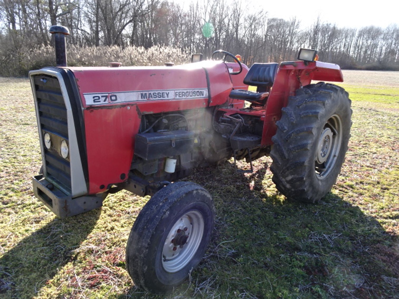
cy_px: 150
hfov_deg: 71.6
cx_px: 200
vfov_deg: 56.8
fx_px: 277
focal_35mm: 24
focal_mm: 4.1
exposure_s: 1/160
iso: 80
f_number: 3.5
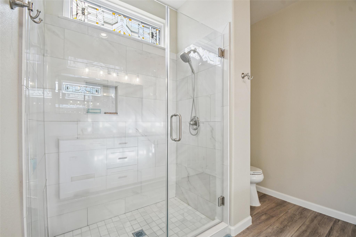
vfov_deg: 77.3
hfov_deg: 100.4
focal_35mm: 15
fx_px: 148
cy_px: 118
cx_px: 178
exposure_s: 1/40
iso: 400
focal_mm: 10
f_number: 8
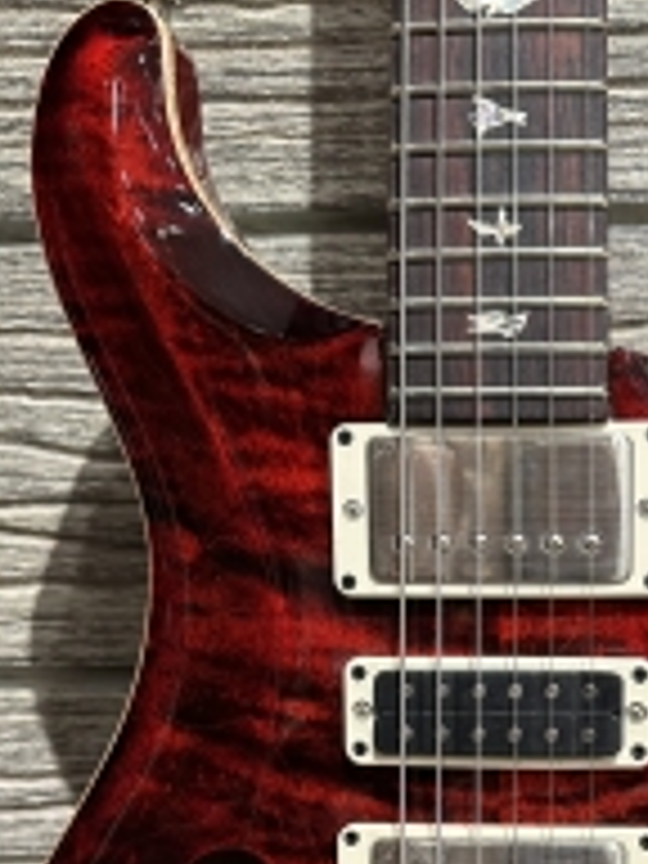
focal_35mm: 50
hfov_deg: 28.4
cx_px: 526
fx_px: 1248
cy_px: 792
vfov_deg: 35.7
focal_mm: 6.86
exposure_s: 1/60
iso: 250
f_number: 1.78
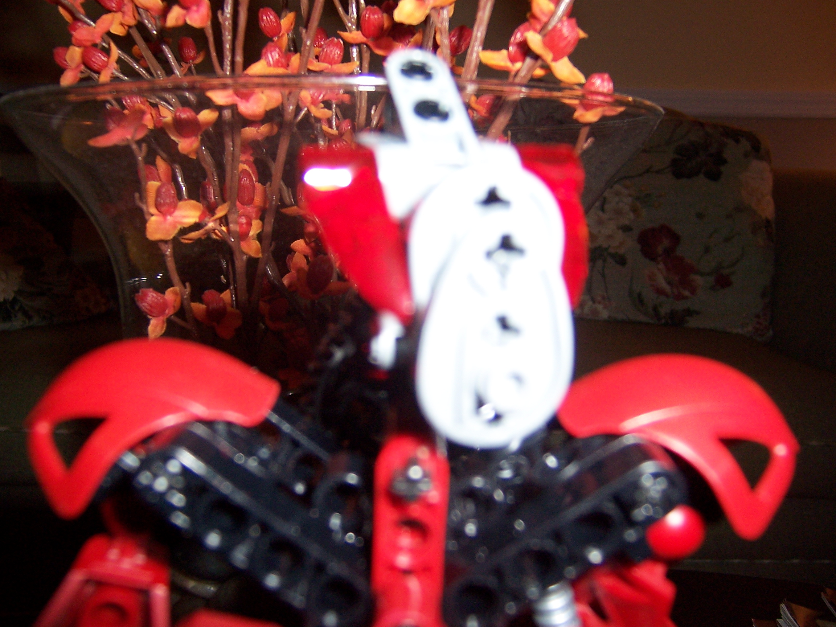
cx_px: 418
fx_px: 797
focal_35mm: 33
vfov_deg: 42.9
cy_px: 314
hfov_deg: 55.4
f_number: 2.8
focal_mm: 5.5
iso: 140
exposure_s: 1/60
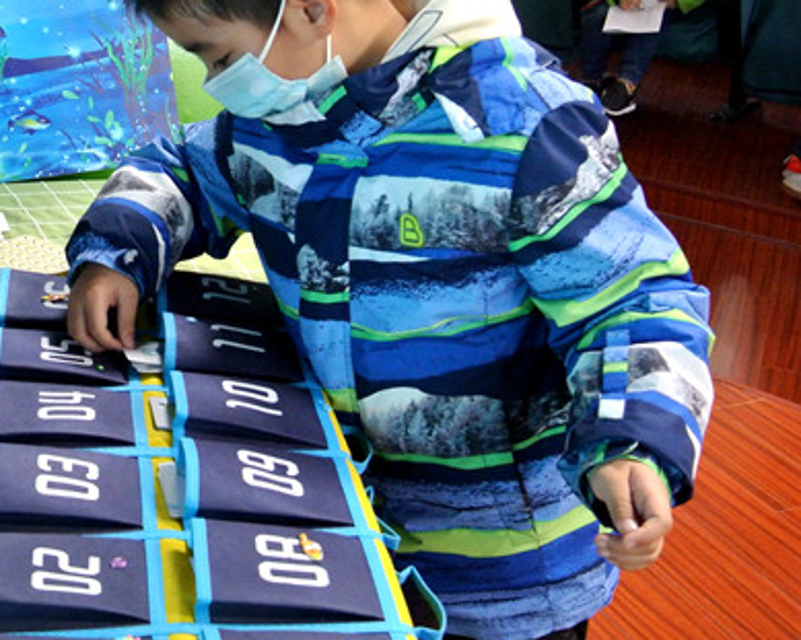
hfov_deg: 31.5
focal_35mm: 56
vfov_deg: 27.1
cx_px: 39
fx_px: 1327
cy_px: 258
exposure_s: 1/125
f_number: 3.5
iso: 800
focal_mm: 11
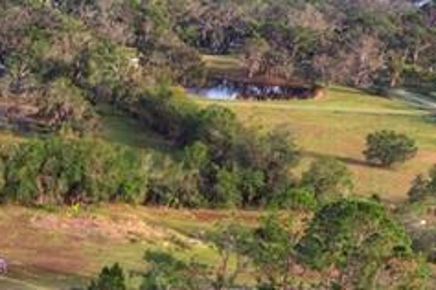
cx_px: -155
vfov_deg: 10.2
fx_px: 1465
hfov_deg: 15.9
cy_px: 623
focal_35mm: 121
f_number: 5
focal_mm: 10.26
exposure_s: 1/320
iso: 100
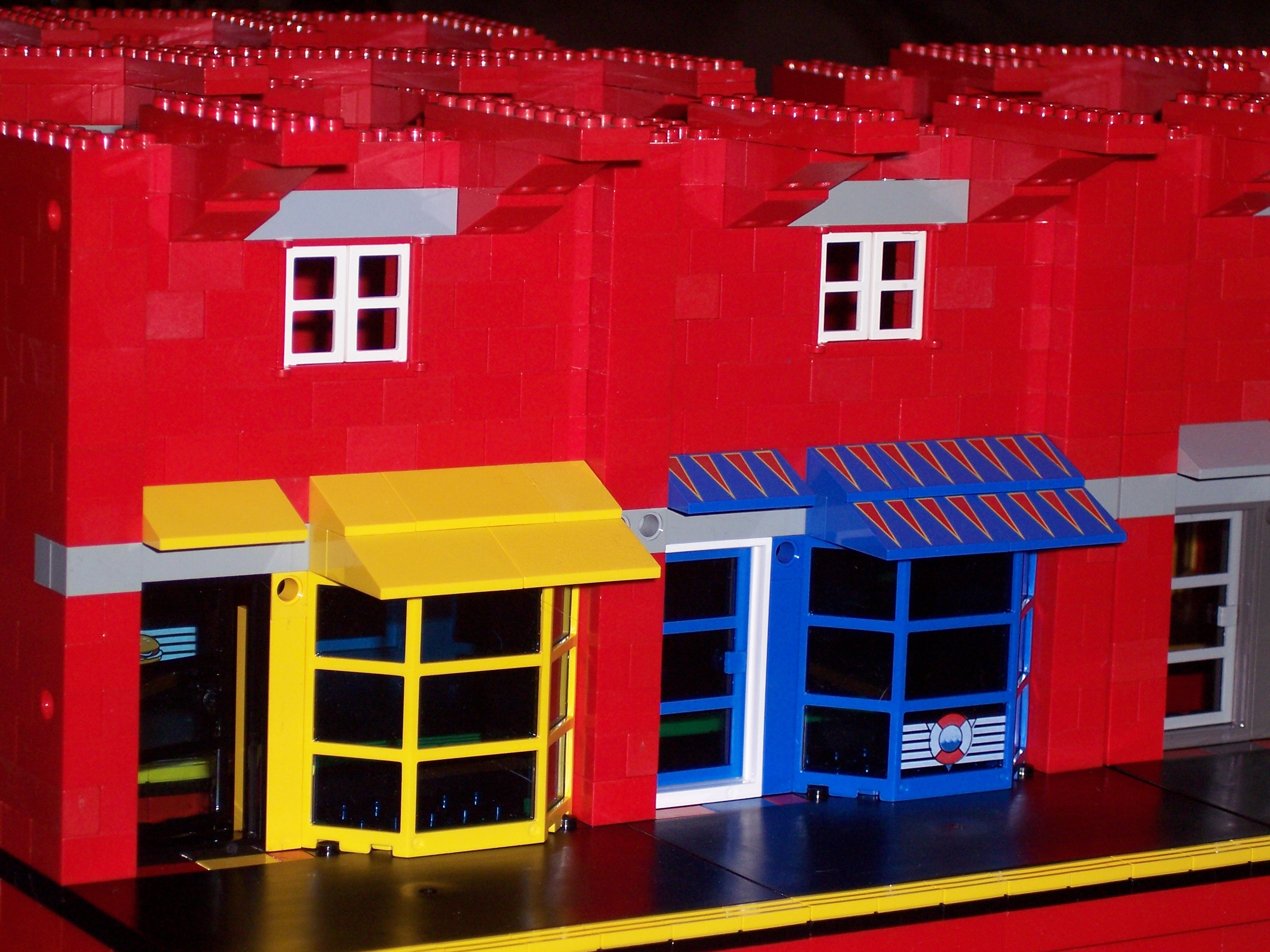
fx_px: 4293
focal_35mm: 117
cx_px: 635
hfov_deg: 16.8
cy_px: 476
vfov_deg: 12.7
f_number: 4.8
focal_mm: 24
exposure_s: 1/125
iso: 140
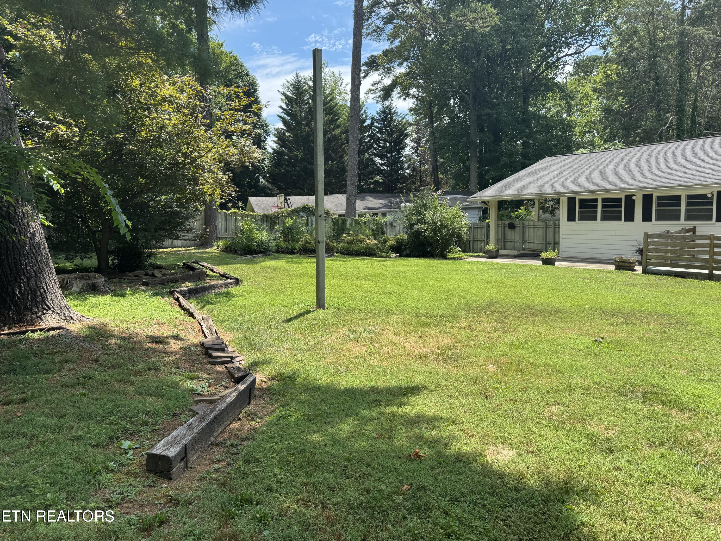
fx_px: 500
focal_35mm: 24
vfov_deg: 56.8
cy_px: 270
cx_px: 360
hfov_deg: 71.6
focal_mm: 6.76
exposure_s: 1/1767
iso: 80
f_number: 1.78
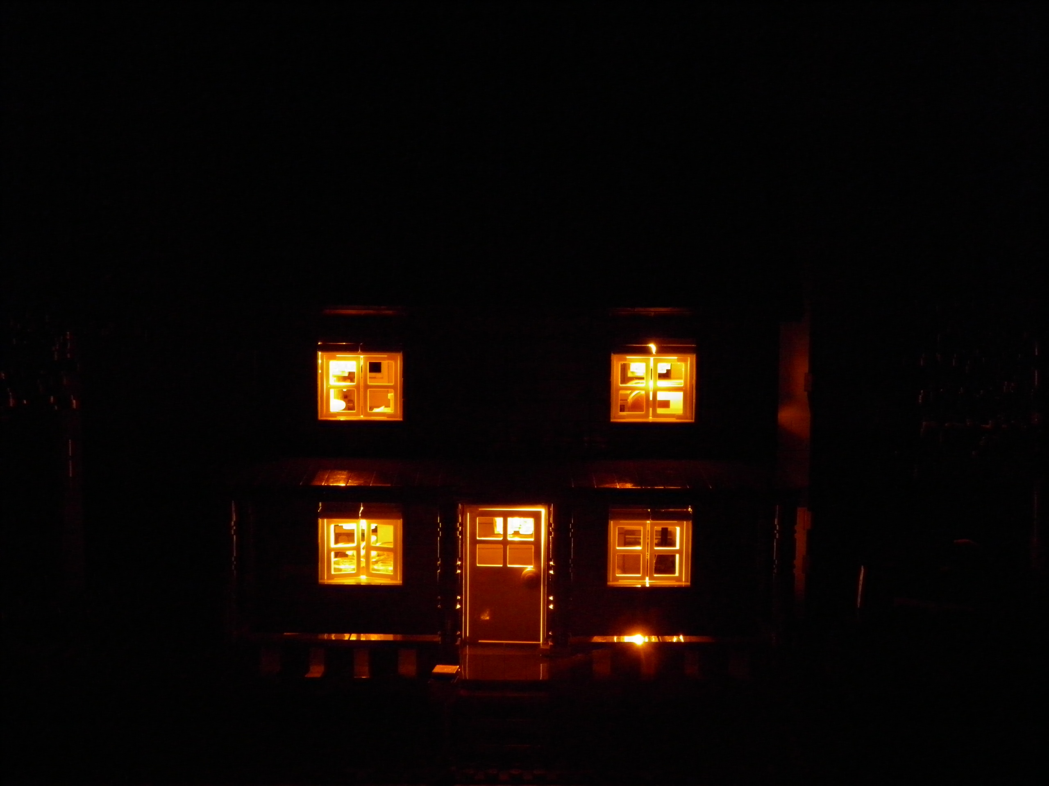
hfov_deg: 38.9
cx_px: 524
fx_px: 1485
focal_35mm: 49
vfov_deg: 29.7
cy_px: 393
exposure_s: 1/2
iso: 400
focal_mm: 8.9
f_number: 3.5
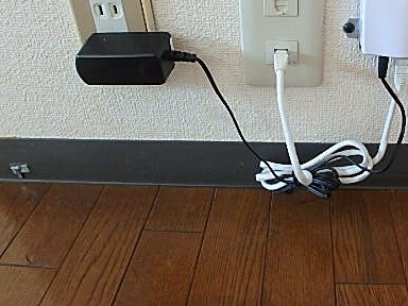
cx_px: 279
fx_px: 413
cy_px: 61
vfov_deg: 39.1
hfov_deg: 51.4
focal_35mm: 35
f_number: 3.5
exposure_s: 1/30
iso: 500
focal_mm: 3.7
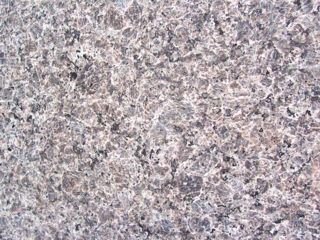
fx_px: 342
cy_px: 120
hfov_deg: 50.1
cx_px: 160
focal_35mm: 37
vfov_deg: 38.7
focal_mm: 5.6
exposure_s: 1/8
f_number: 2.8
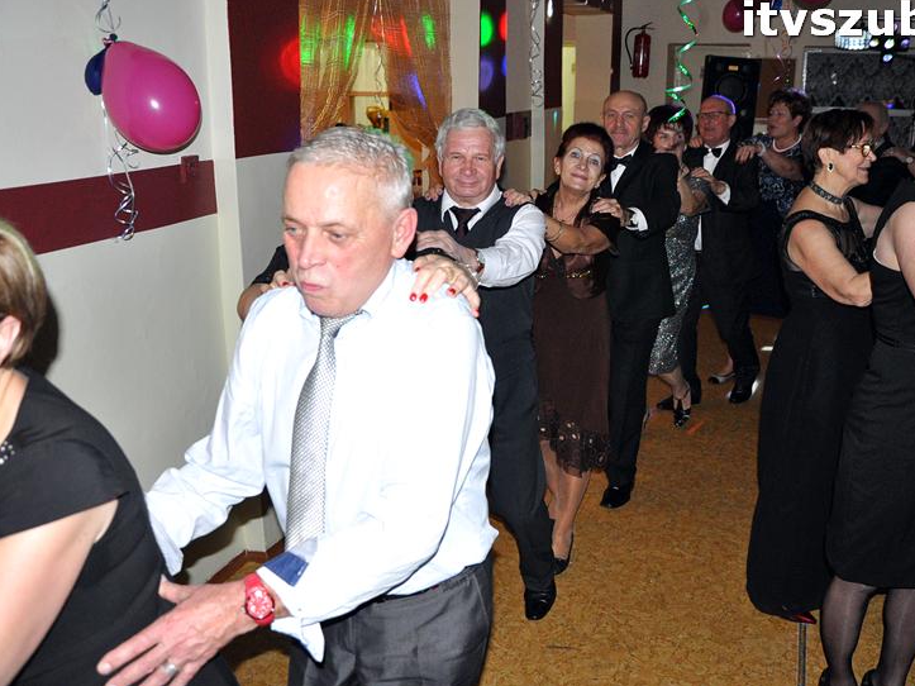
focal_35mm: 36
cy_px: 332
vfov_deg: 40.1
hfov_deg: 51.7
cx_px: 530
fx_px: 940
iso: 1600
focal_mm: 21
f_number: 5
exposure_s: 1/60
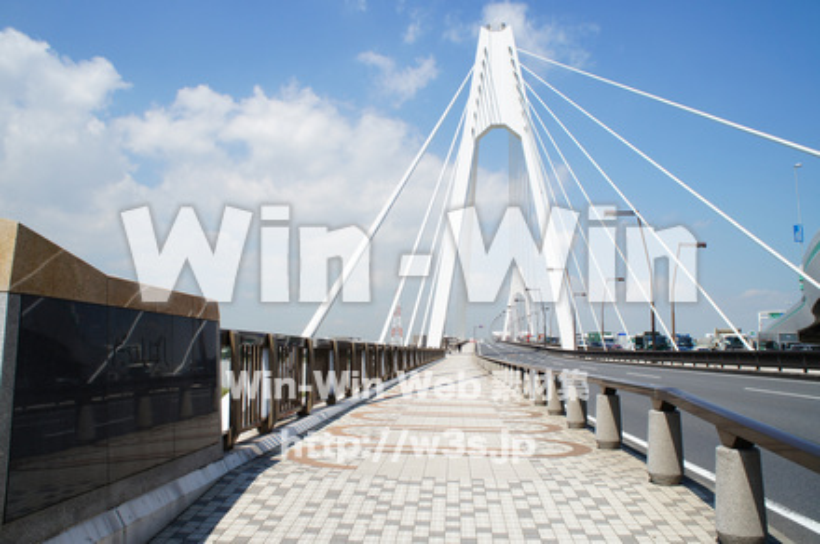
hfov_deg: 64.6
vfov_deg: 45.5
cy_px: 272
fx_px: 648
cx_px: 410
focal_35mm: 28
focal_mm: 19
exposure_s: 1/250
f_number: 13
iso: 200
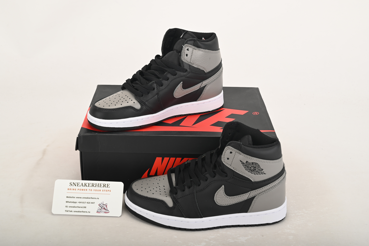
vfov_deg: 28.7
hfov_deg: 41.9
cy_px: 123
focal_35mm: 47
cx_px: 184
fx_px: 482
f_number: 11
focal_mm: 47
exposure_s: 1/200
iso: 100
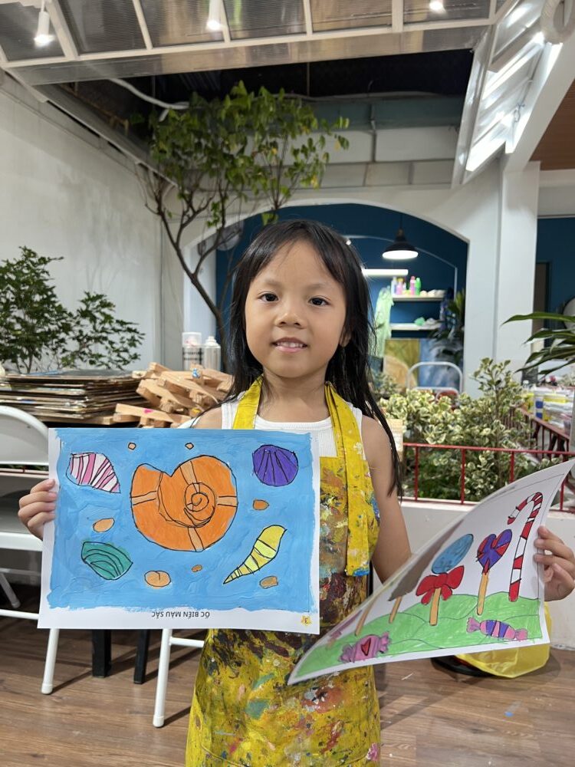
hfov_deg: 53.1
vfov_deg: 67.3
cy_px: 384
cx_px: 288
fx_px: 576
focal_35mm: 26
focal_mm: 5.7
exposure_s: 1/50
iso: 64
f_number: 1.5
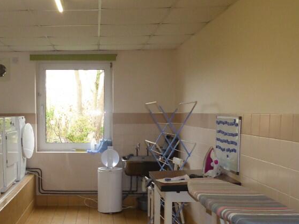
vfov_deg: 31.2
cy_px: 153
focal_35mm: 46
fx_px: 397
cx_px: 72
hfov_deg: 40.0
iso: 400
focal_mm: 4.3
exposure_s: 1/60
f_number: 3.3
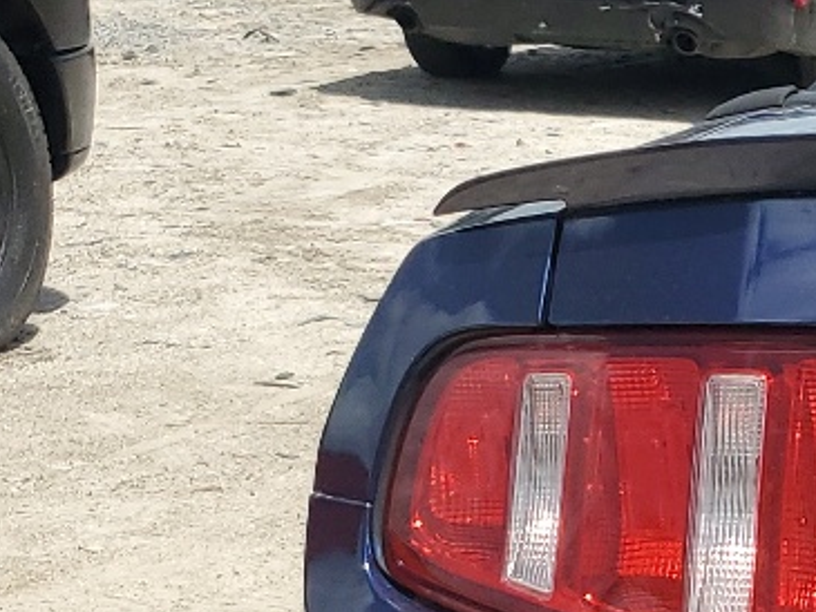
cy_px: 623
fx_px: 2688
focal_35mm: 114
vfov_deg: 12.8
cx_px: 1621
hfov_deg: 14.4
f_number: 1.5
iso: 50
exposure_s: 1/3333
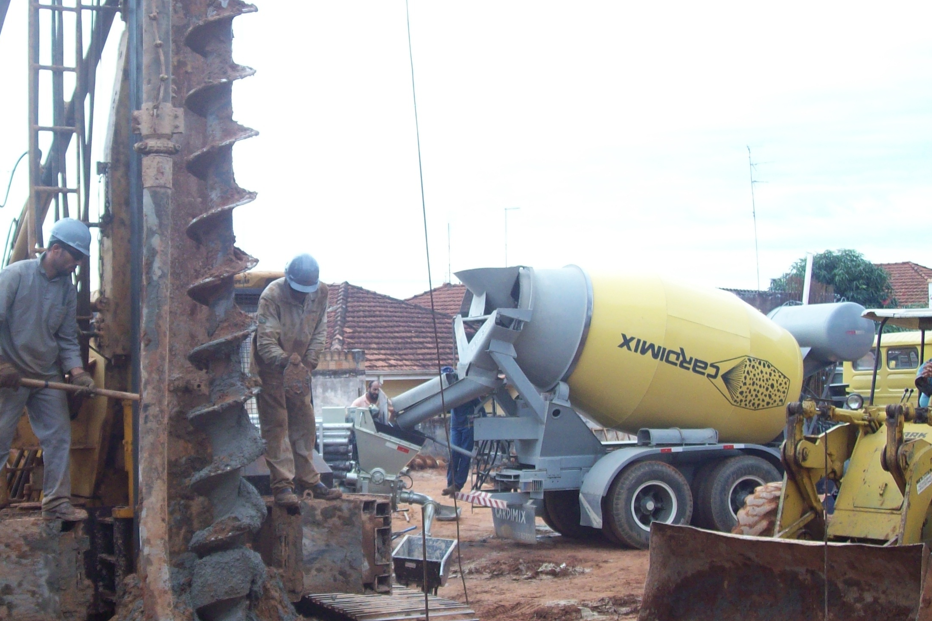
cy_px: 342
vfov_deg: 22.3
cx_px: 333
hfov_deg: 32.7
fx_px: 1579
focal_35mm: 61
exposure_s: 1/365
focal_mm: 7.6
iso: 80
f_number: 3
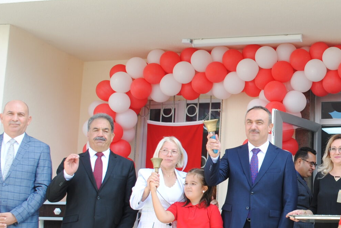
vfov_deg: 17.8
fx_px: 730
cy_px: 133
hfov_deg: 24.7
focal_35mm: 77
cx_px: 363
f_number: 5.6
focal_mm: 20
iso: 125
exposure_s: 1/125
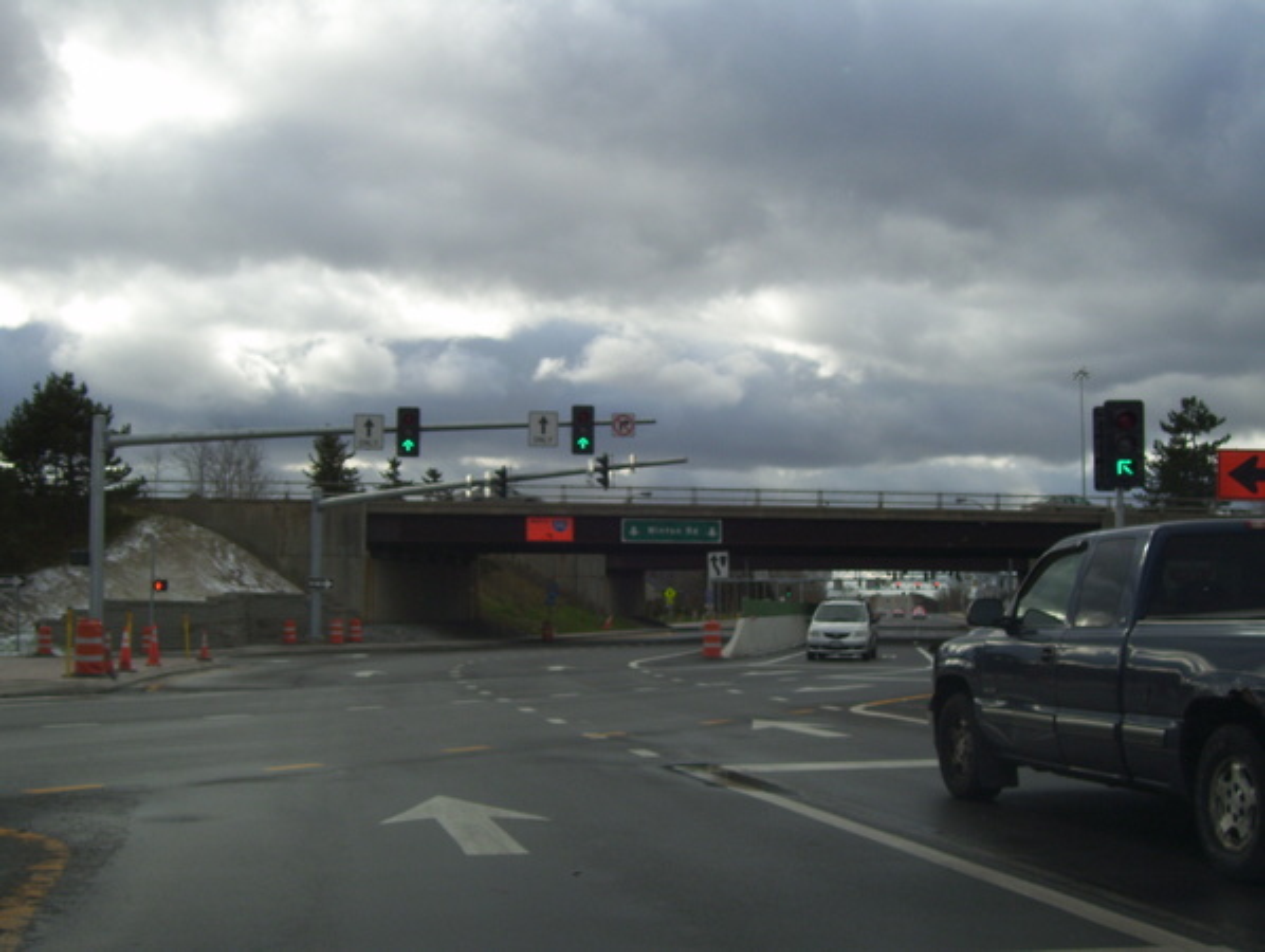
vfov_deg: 32.2
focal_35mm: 45
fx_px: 1646
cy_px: 476
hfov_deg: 42.0
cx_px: 632
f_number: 5.6
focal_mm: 7.6
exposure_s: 1/250
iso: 80
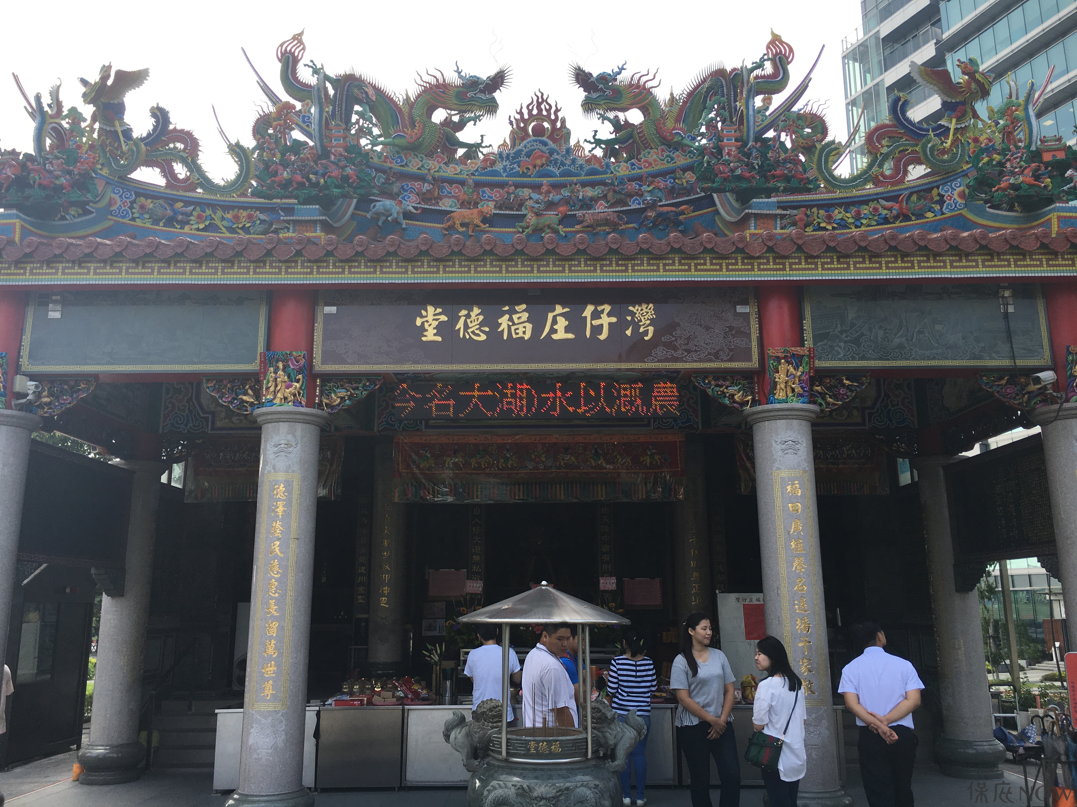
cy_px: 404
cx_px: 538
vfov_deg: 48.2
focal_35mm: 29
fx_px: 902
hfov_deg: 61.7
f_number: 2.2
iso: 25
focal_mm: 4.15
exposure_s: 1/450
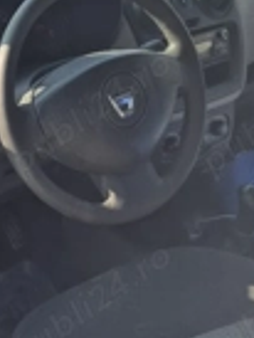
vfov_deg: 28.9
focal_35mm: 67
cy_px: 143
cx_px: -52
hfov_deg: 20.5
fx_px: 654
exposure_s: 1/909
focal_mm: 5.4
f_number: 1.8
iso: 25
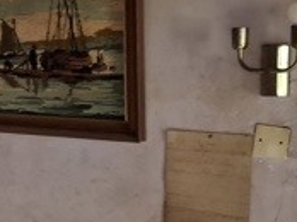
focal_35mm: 106
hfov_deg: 16.2
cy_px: 116
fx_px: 908
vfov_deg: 13.9
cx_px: -210
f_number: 1.8
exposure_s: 1/20
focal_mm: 5.54
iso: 800
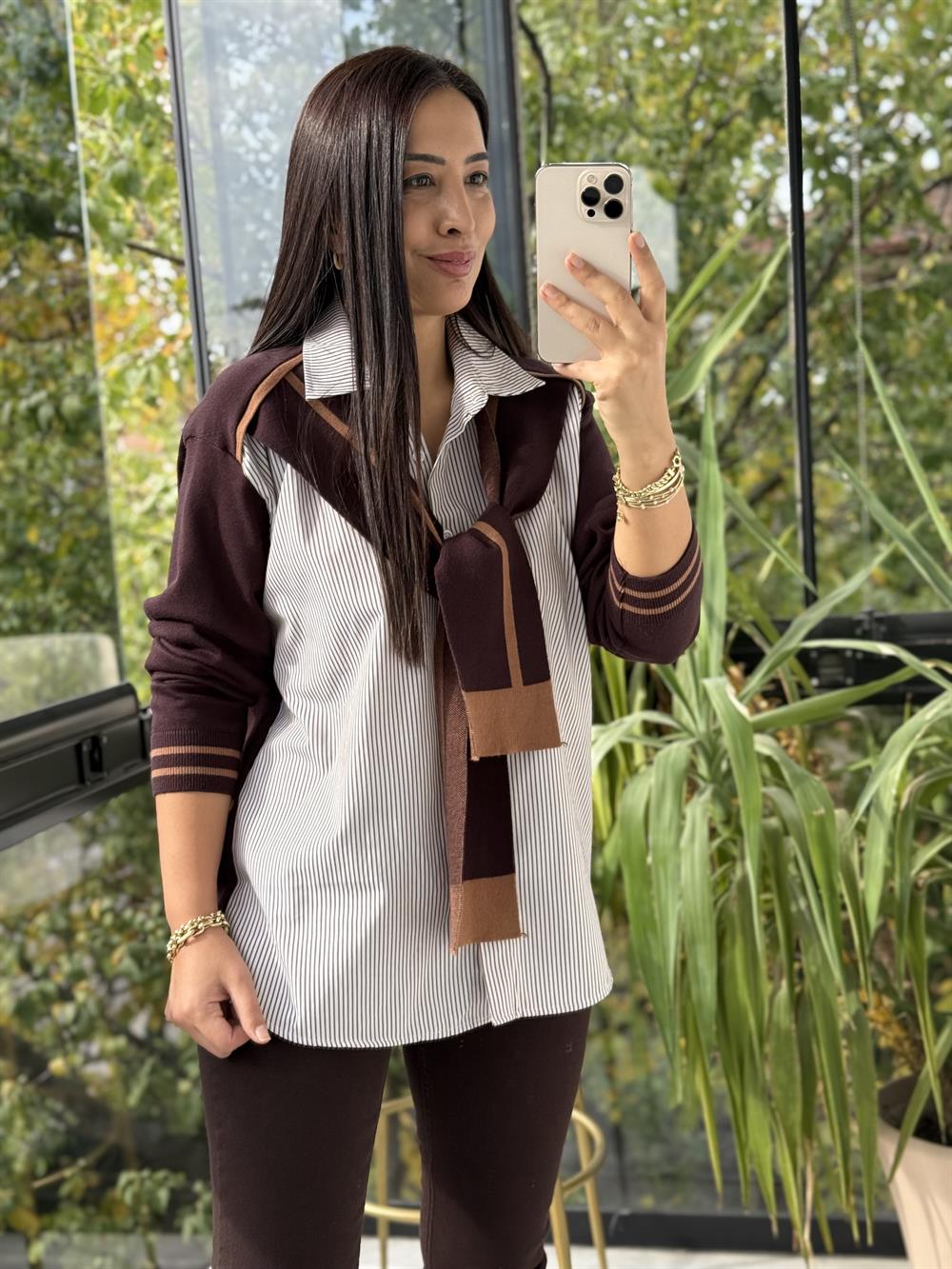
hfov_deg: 30.3
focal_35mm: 48
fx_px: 1760
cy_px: 634
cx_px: 476
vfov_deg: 39.7
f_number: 1.78
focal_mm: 6.76
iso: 100
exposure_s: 1/292
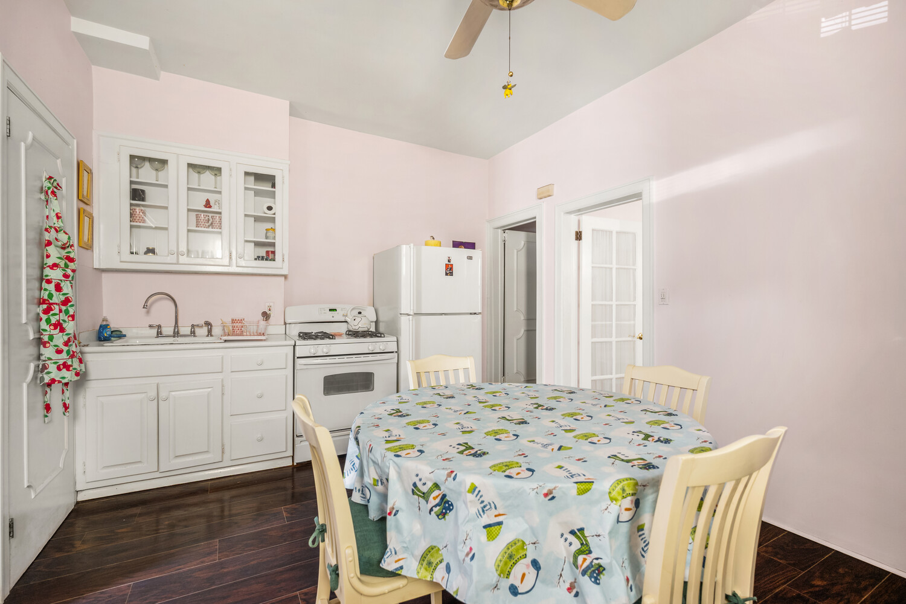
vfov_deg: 73.7
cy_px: 302
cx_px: 453
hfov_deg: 96.7
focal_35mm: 16
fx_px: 403
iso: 400
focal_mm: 16
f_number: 9
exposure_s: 2
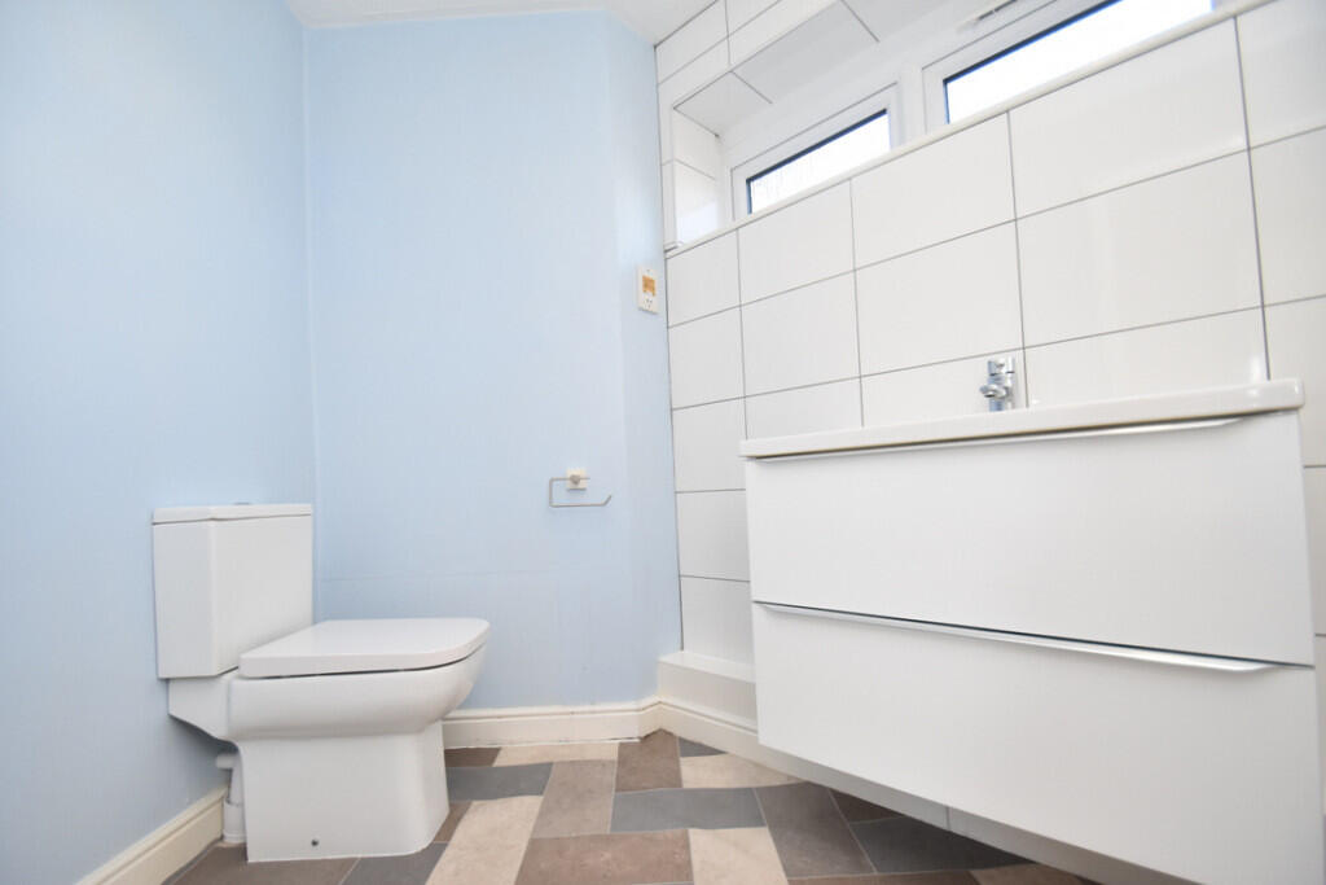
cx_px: 663
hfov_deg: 100.4
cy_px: 442
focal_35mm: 15
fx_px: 553
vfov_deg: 77.3
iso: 640
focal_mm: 10
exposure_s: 1/250
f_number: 3.5
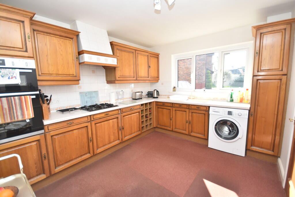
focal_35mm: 15
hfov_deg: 100.4
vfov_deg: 77.3
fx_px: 123
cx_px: 148
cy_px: 98
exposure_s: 1/200
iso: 500
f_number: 5
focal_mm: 10
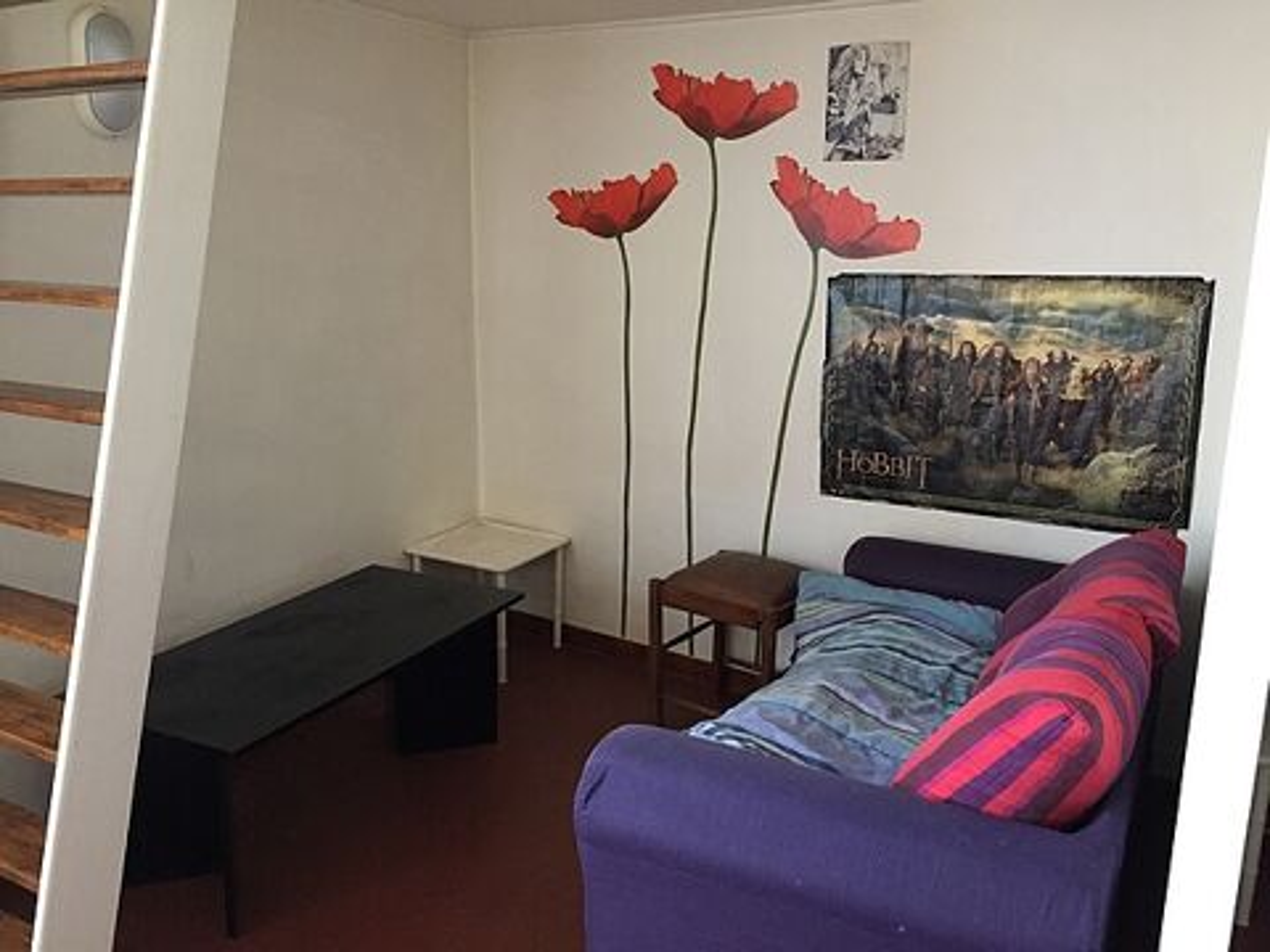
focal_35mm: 29
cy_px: 476
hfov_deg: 61.7
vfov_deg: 48.2
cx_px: 635
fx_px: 1064
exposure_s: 1/17
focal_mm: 4.15
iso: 250
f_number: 2.2
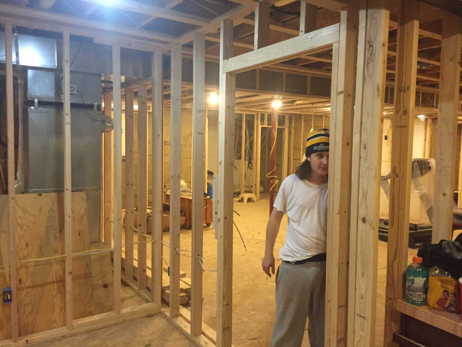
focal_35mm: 29
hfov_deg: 61.7
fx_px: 387
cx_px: 231
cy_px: 174
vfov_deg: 48.2
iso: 250
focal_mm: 4.15
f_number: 2.2
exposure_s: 1/30
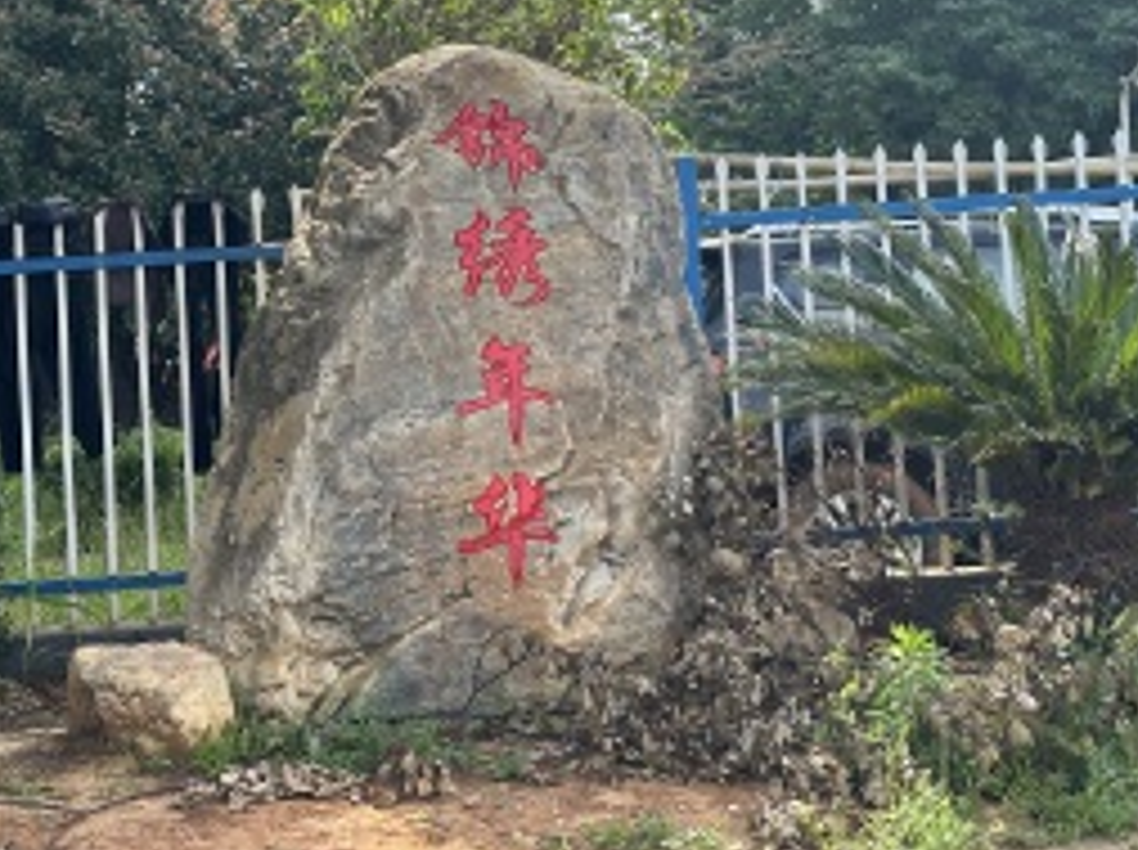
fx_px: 2495
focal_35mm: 76
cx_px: 463
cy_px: 193
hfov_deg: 25.7
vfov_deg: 19.2
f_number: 1.78
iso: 64
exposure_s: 1/1157
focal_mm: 6.86
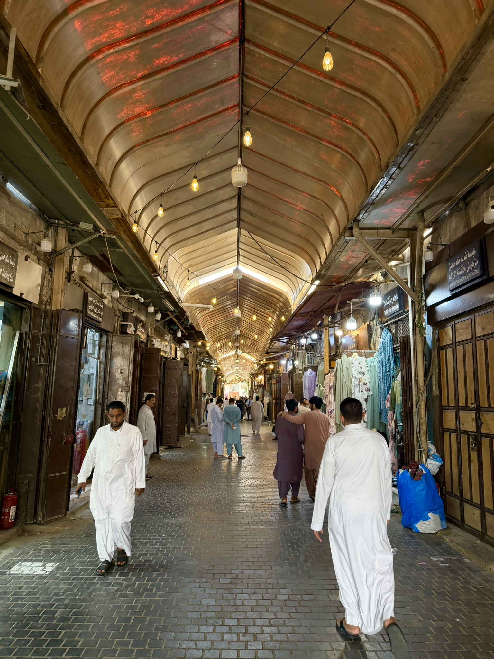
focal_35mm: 24
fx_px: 457
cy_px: 330
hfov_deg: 56.8
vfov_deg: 71.6
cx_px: 247
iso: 200
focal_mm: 6.76
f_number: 1.78
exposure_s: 1/120
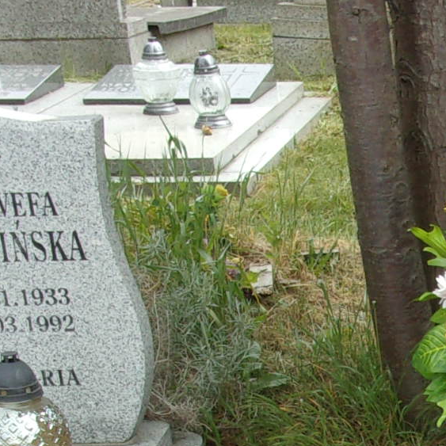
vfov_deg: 14.6
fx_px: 1662
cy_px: 585
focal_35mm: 114
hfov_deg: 14.2
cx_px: 694
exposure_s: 1/140
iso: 80
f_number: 3.9
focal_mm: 5.1
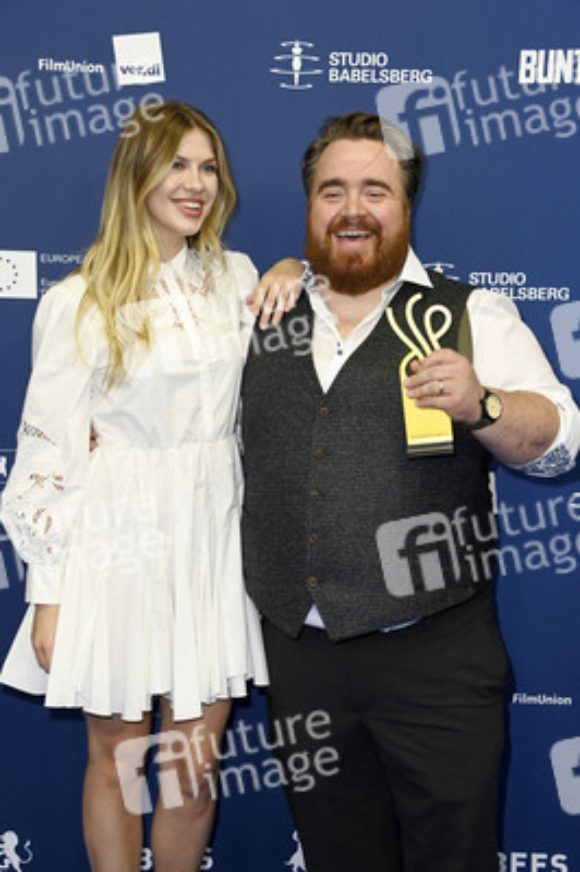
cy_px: 436
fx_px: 1356
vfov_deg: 35.7
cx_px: 290
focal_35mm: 56
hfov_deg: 24.2
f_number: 5.6
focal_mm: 56
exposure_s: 1/200
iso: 800
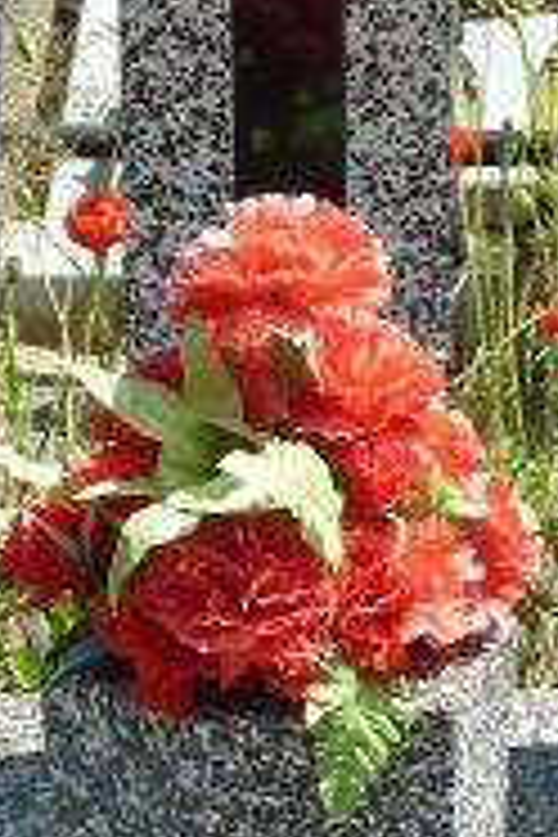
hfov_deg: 5.7
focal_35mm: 240
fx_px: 5580
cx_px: 306
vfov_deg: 8.6
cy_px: 234
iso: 80
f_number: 4.1
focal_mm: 11
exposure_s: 1/320
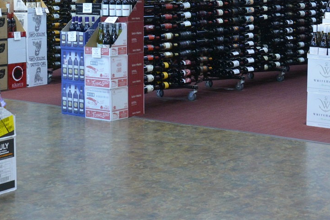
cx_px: 65
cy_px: 37
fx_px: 843
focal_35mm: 92
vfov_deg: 14.8
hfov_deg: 21.9
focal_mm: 22
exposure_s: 1/50
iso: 1600
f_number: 5.6
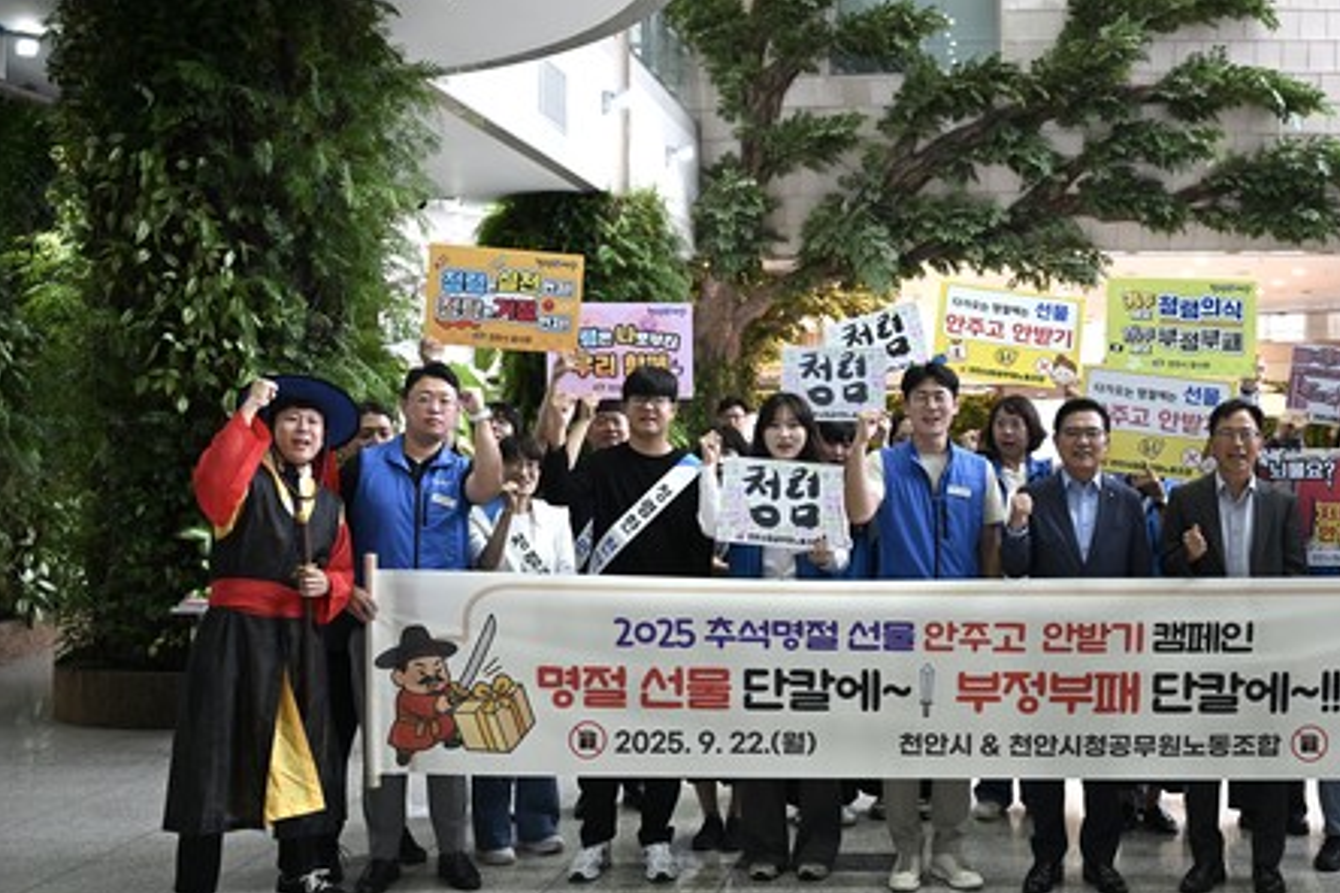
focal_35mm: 42
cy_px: 406
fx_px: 1563
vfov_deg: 31.9
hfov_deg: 45.7
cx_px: 892
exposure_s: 1/30
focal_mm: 31
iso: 720
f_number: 4
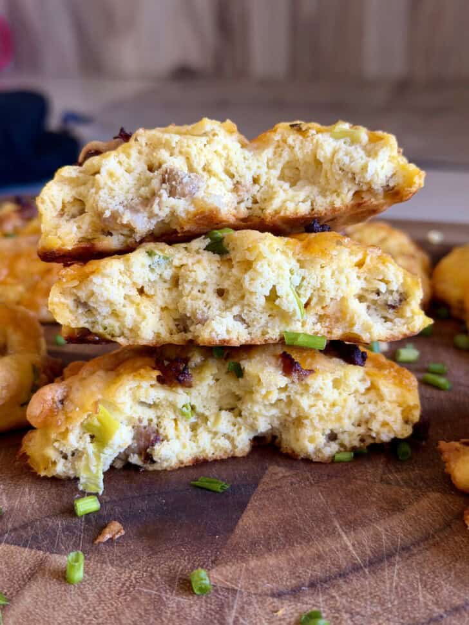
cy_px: 312
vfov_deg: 39.7
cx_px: 234
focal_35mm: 48
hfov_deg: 30.3
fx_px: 867
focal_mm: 6.8
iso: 100
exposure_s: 1/90
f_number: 1.8
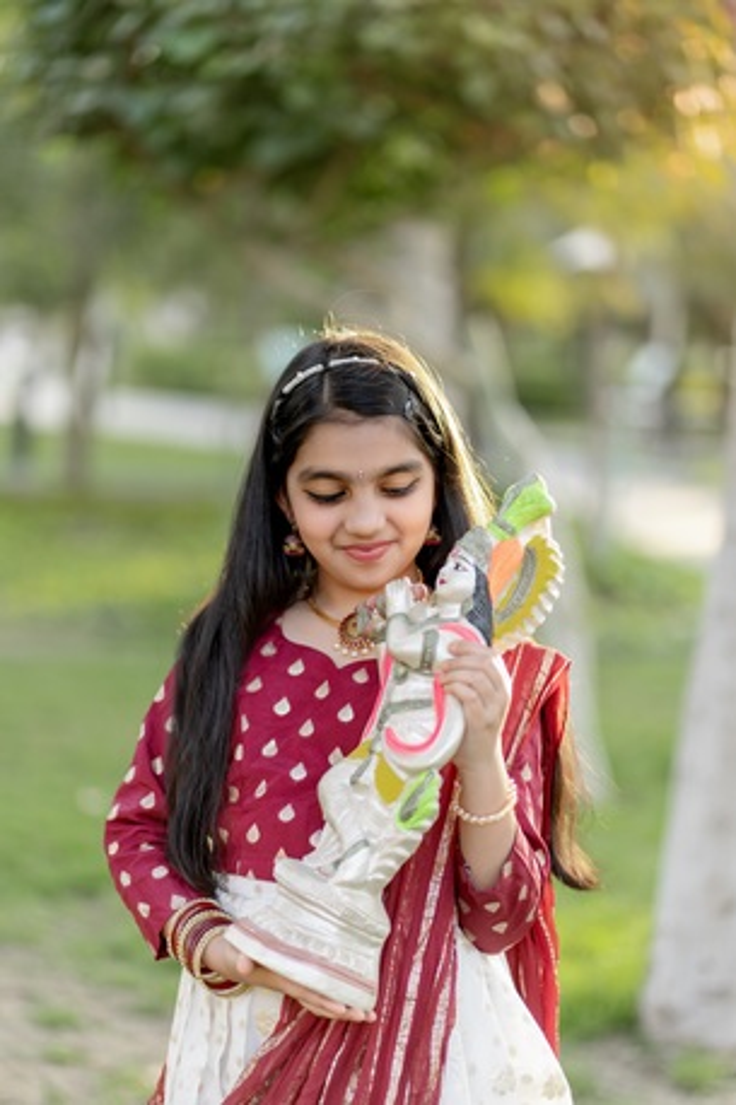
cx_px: 368
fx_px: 2608
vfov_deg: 23.9
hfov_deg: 16.1
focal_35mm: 85
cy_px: 552
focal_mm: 85
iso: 320
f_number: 1.8
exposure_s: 1/500
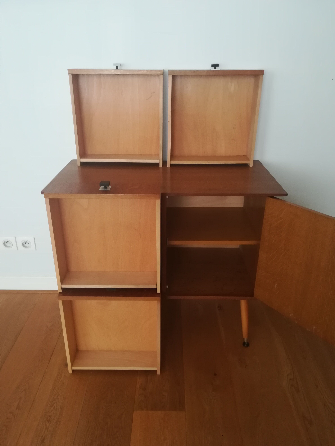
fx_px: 335
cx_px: 168
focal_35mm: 26
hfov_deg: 53.1
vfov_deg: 67.3
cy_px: 223
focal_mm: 3.83
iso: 320
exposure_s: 1/25
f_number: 2.2
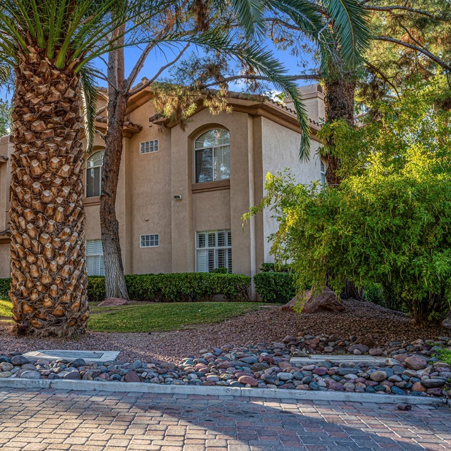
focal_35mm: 45
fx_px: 663
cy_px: 227
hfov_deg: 37.2
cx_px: 151
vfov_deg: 37.6
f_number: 9
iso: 100
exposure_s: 1/25
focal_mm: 35
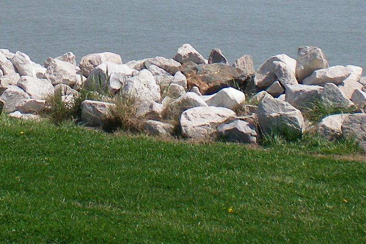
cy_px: -52
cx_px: 84
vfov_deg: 12.5
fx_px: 1088
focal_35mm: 107
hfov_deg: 18.9
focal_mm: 6.3
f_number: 4.6
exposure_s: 1/800
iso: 64
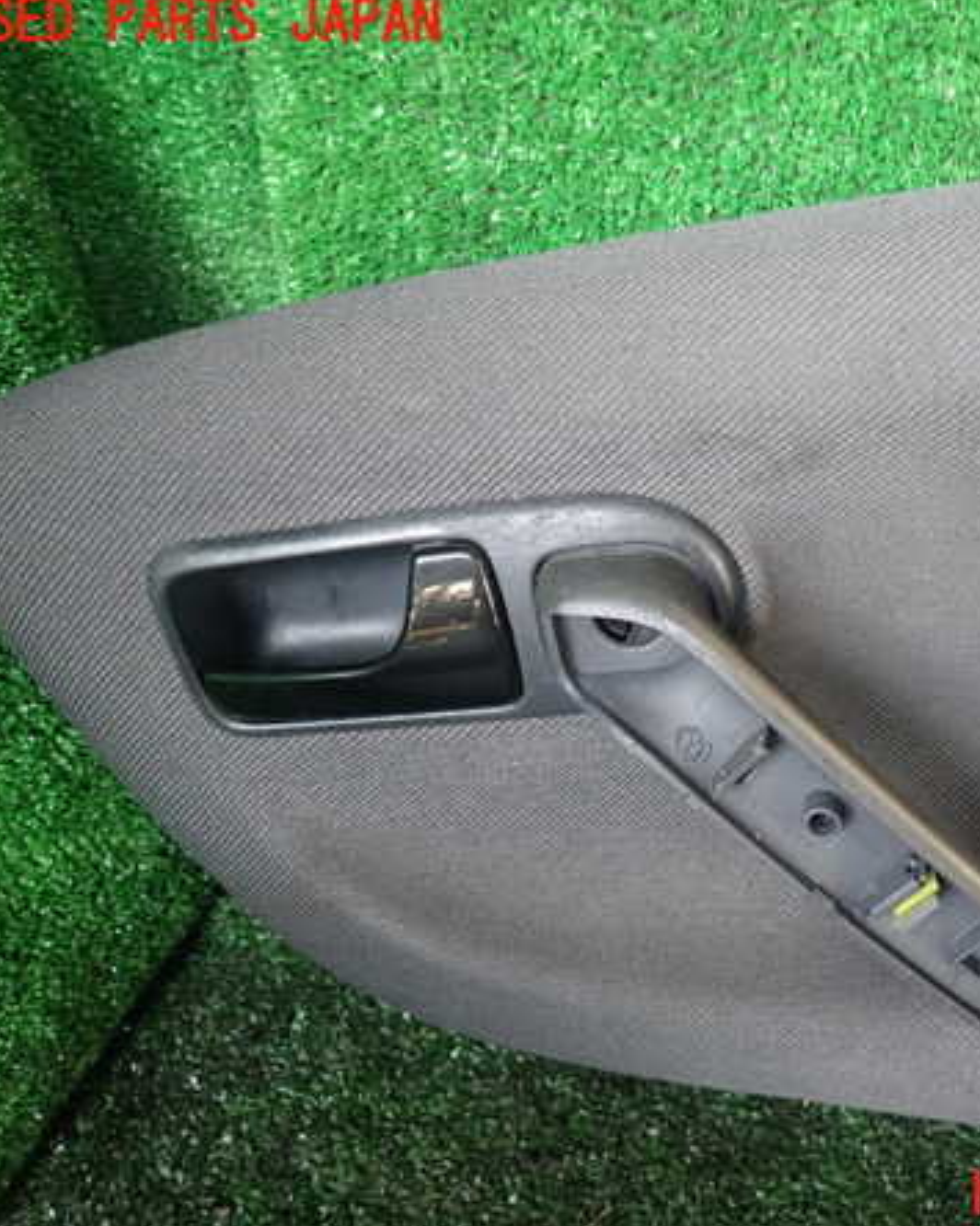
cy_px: 610
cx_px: 767
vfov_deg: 54.2
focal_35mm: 33
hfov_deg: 42.7
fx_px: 1197
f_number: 2
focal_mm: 4.5
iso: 200
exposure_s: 1/30
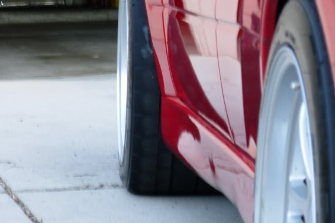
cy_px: 70
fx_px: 2288
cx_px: 192
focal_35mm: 246
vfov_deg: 5.6
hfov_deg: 8.4
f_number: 5
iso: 50
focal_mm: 31.4
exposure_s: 1/13.8
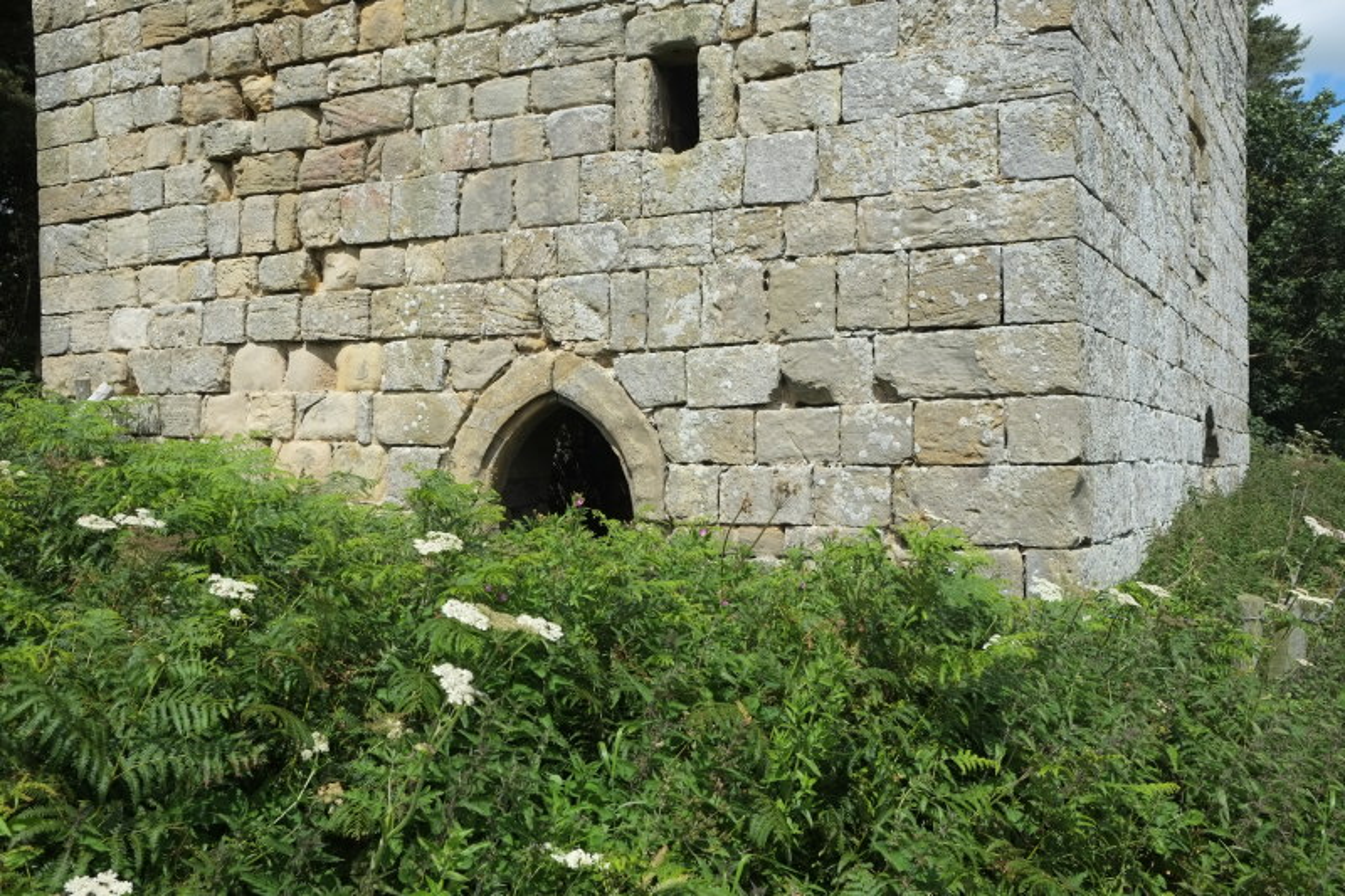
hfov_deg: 54.4
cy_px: 448
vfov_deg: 37.8
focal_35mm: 35
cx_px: 672
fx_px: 1307
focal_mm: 23
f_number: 7.1
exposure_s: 1/420
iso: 200
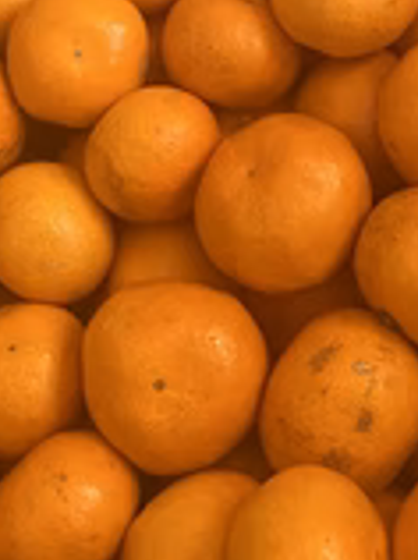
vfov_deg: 28.0
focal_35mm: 66
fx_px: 1066
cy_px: 21
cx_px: 344
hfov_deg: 21.9
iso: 250
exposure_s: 1/60
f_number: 1.8
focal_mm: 4.25
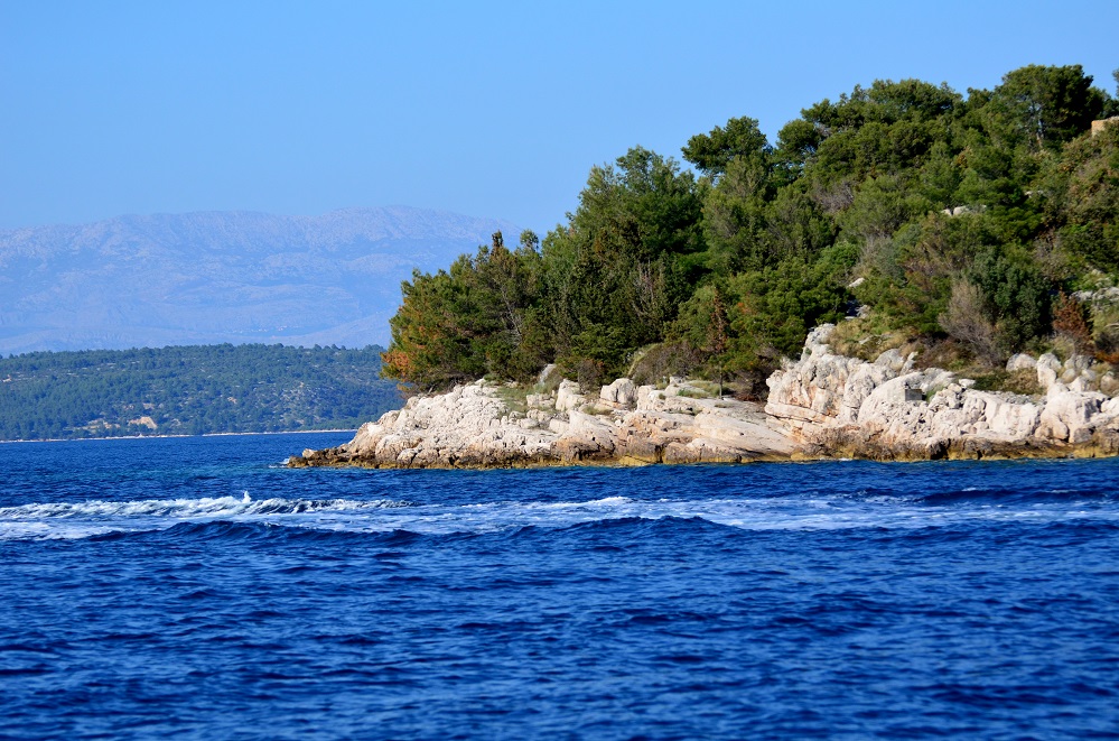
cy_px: 370
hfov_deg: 13.5
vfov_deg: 8.9
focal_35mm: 153
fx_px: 4744
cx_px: 560
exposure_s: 1/3200
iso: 400
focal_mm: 102
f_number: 4.5
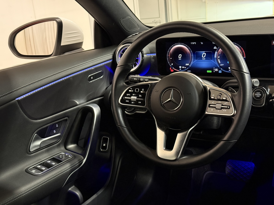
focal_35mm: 48
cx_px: 137
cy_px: 102
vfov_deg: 30.3
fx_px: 380
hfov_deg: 39.7
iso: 500
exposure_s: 1/33
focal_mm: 6.76
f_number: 1.78
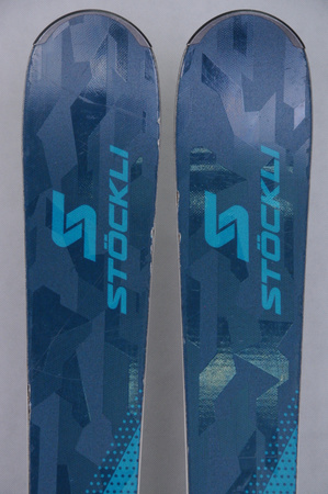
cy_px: 247
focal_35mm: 147
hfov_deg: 9.3
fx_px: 2013
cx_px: 164
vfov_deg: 14.0
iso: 1800
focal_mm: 98
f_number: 8
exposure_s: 1/125
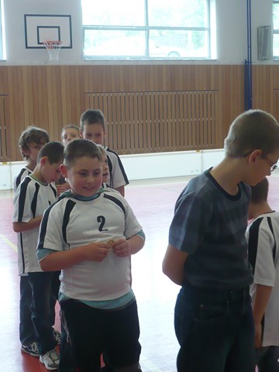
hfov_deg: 24.0
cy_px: 186
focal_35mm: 61
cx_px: 140
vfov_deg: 31.7
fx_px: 656
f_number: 3.2
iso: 200
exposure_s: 1/60
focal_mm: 7.5
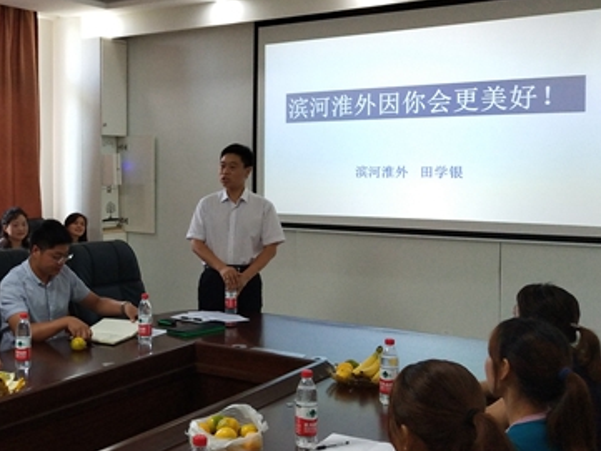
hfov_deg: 34.5
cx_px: 122
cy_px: 206
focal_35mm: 54
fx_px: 938
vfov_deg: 27.0
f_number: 1.8
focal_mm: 3.95
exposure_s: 1/50
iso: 150
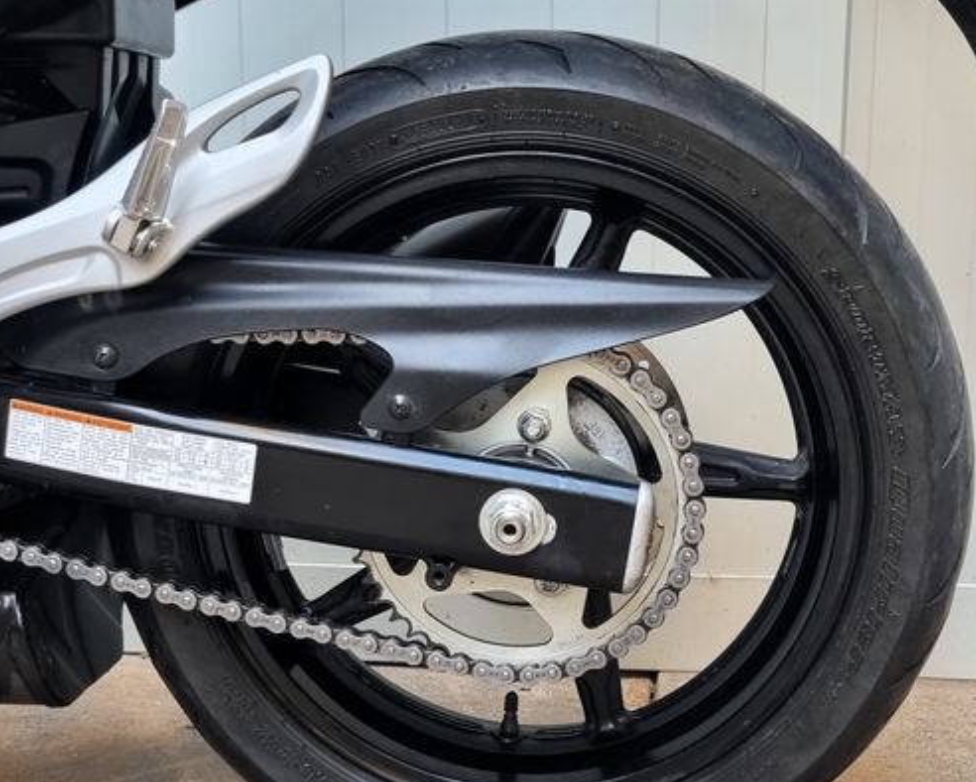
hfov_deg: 53.6
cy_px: 468
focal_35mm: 33
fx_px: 954
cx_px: 363
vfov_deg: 44.3
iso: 160
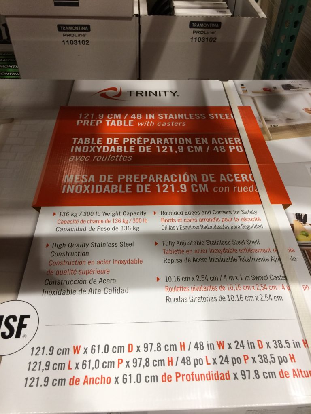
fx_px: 347
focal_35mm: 29
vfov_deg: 61.7
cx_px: 156
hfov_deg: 48.2
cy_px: 207
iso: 40
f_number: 2.2
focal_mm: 4.15
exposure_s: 1/33
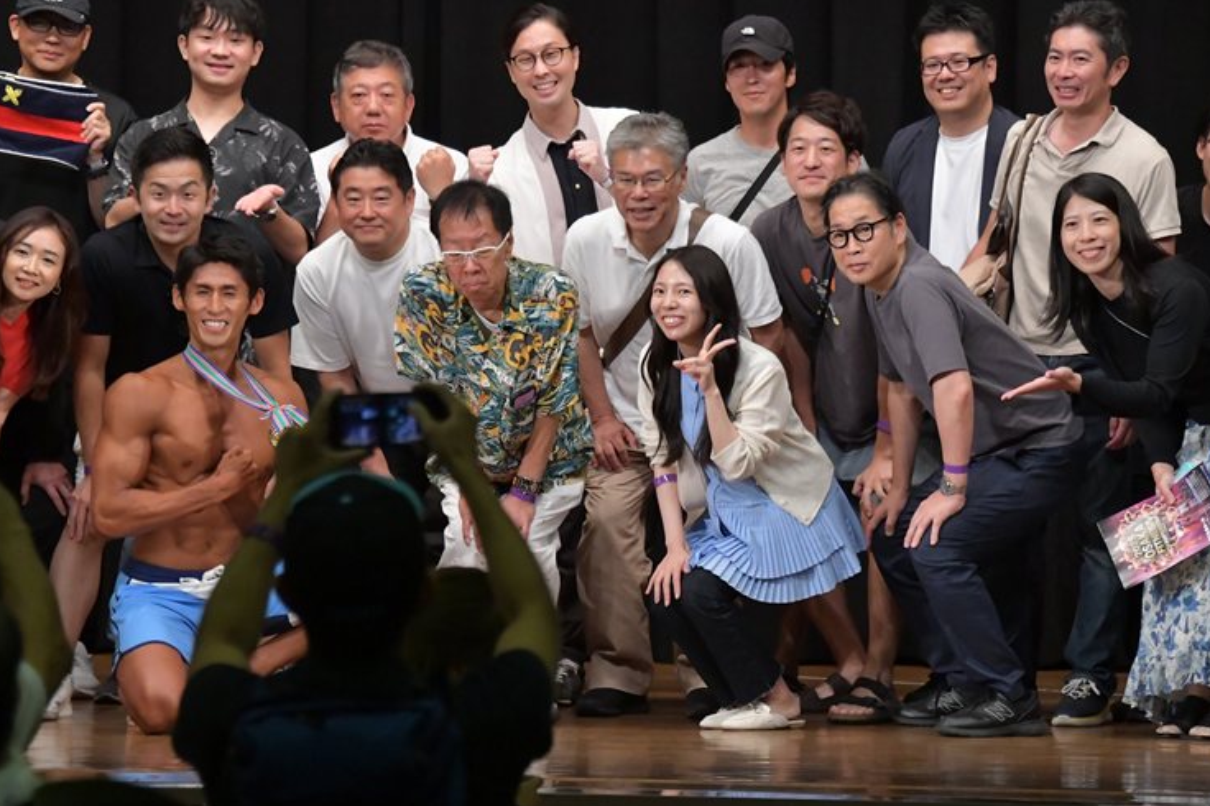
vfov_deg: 5.8
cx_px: 604
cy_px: 398
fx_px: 7962
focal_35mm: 237
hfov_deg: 8.7
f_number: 5.6
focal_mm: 150
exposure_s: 1/400
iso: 6400
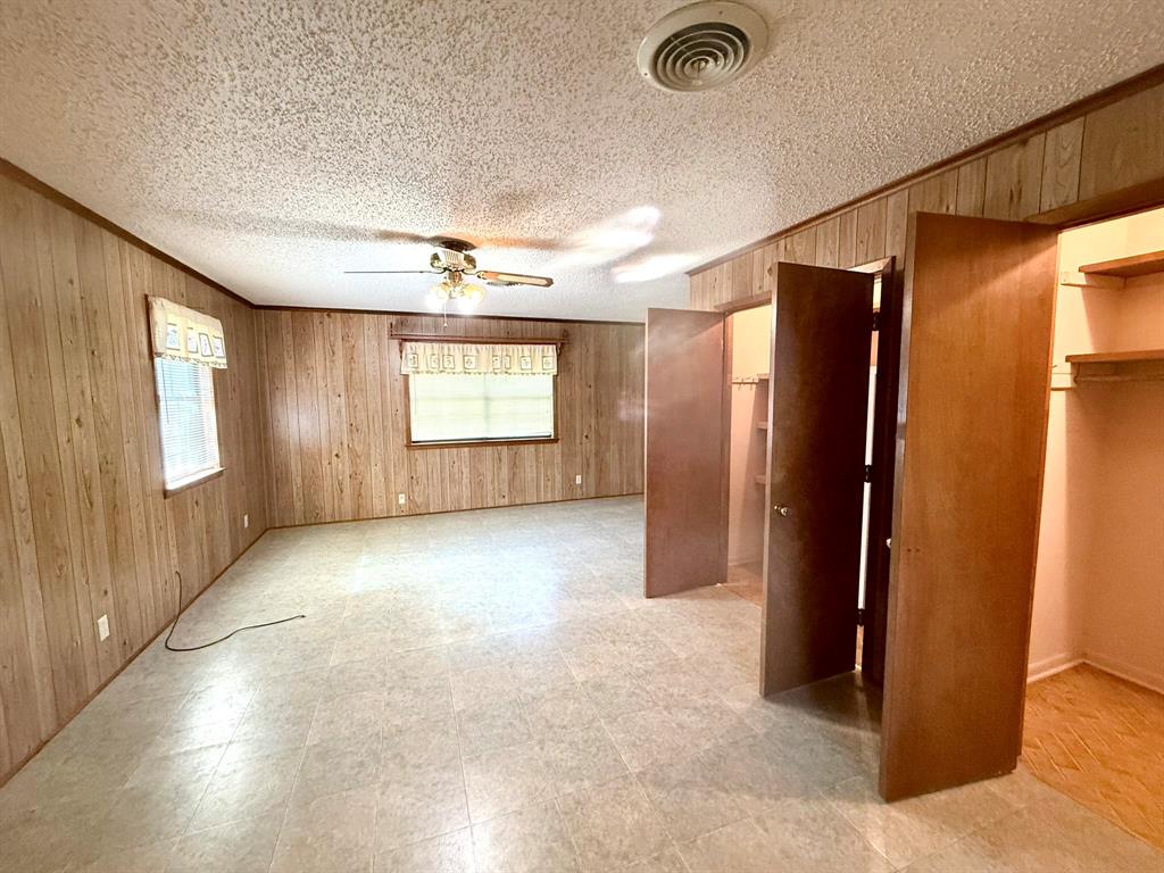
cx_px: 582
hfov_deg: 102.1
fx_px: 471
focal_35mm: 14
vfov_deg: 85.7
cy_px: 436
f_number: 2.2
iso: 500
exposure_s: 1/60
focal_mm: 2.22
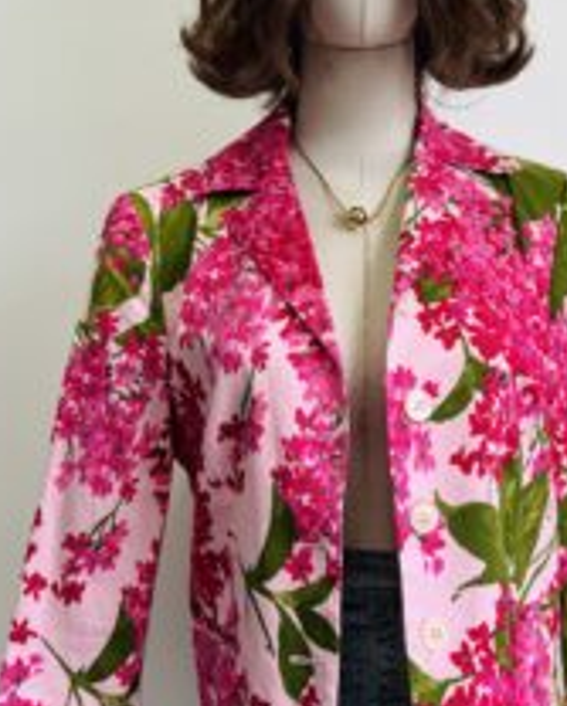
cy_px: 373
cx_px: 353
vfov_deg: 41.1
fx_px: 942
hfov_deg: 33.3
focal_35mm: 45
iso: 125
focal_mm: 6.76
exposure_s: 1/60
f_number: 1.78
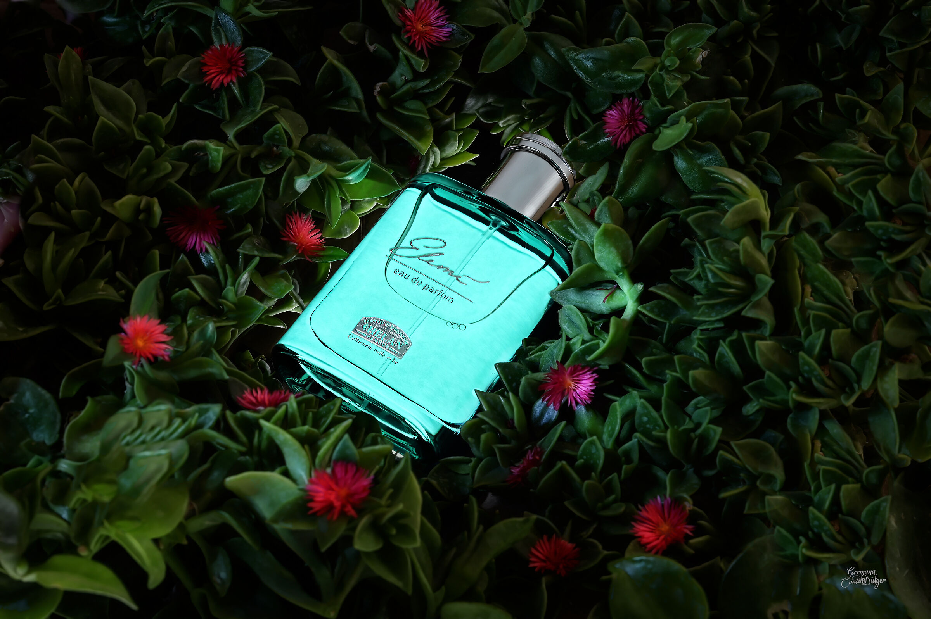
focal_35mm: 67
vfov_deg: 20.3
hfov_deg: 30.1
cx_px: 466
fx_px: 1732
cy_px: 310
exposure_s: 4
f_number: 14
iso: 100
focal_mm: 67
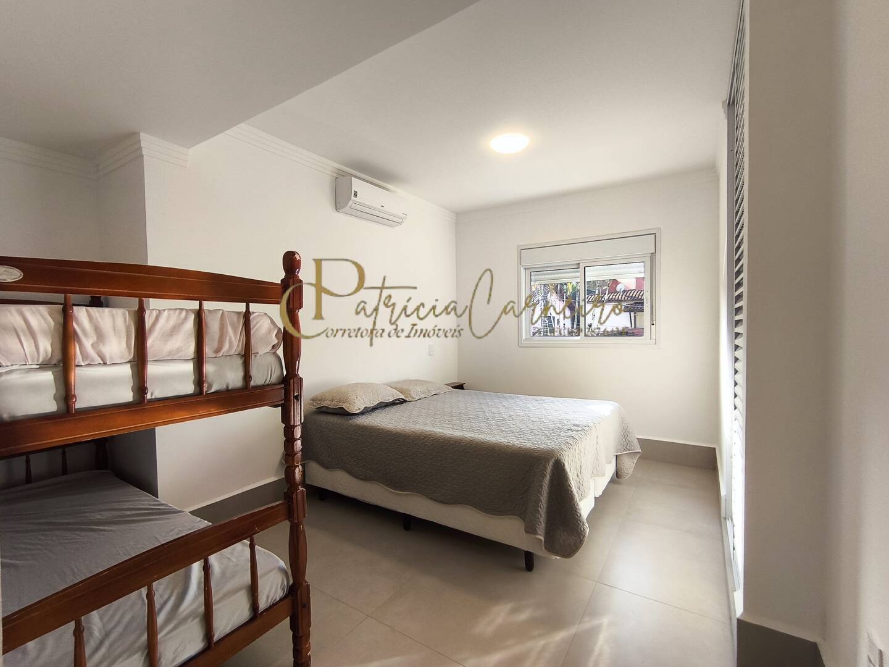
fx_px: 411
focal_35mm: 16
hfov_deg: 94.5
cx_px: 444
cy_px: 334
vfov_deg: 78.1
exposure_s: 1/120
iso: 80
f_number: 2.2
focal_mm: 1.65
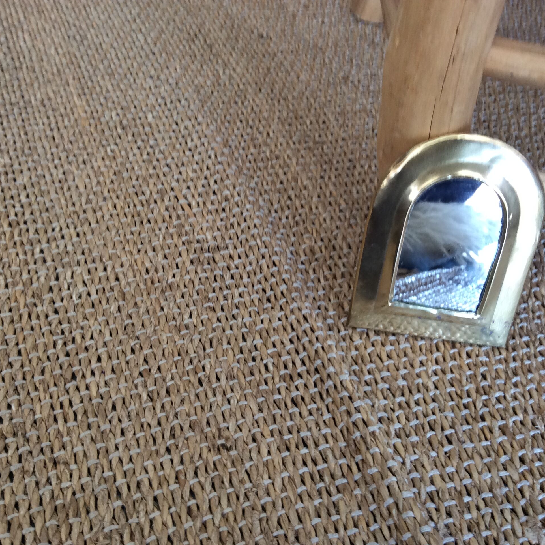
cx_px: 291
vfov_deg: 43.9
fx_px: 677
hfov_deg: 43.8
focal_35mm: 38
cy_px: 272
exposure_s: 1/25
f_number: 2.4
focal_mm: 3.3
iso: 64
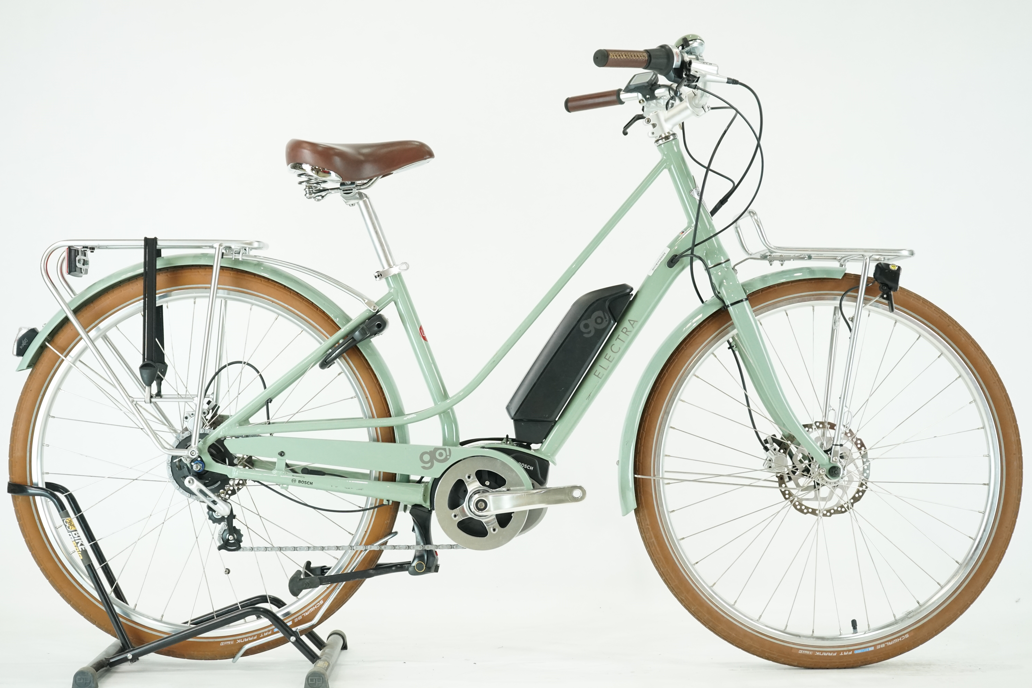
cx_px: 516
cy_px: 344
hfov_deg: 31.0
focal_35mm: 65
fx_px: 1863
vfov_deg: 20.9
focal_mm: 65
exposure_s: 1/200
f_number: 6.3
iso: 2500
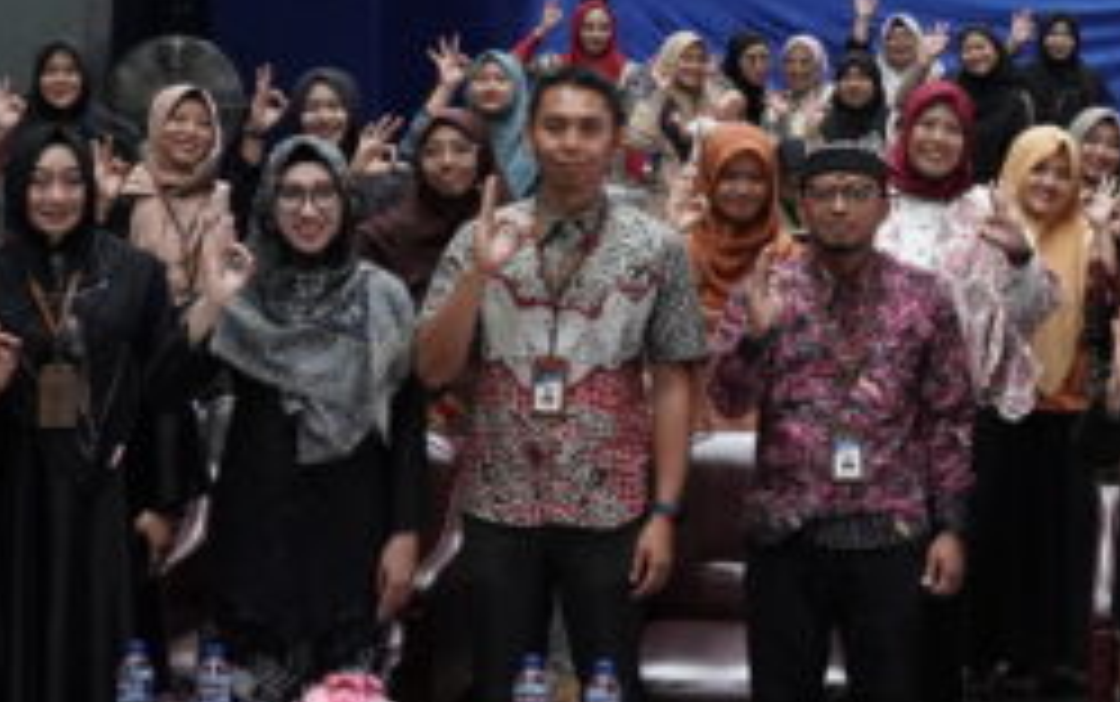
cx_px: 1120
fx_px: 3360
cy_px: 18
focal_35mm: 110
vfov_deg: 11.8
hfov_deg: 18.4
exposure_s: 1/125
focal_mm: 35
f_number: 6.3
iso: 4000
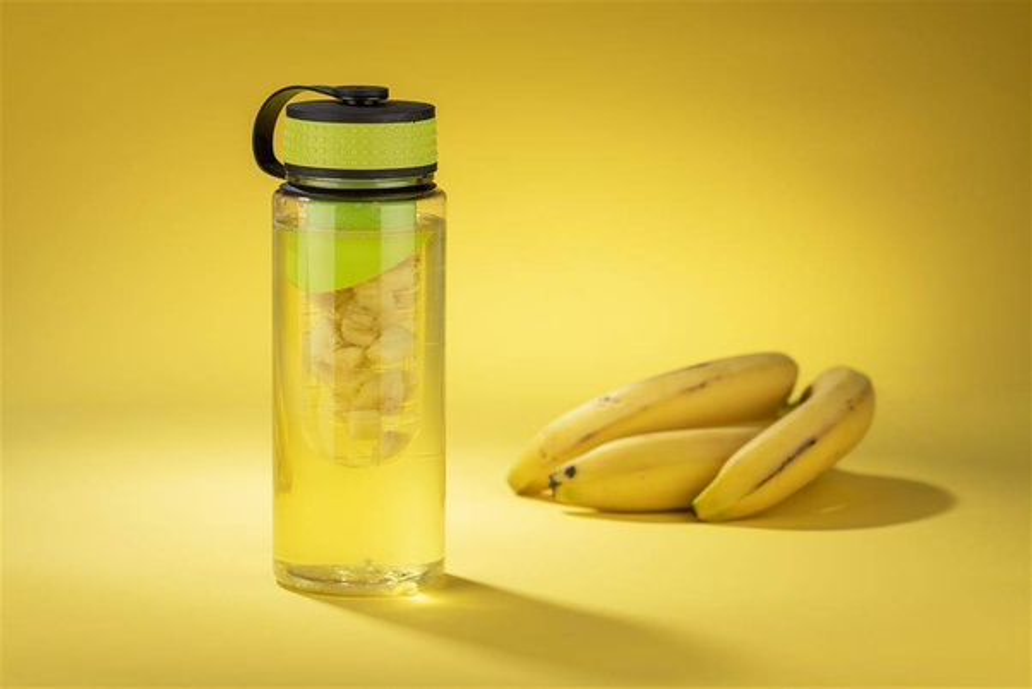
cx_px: 516
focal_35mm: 127
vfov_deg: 10.8
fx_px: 3642
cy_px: 344
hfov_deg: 16.1
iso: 100
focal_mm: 85
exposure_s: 1/125
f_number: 3.5
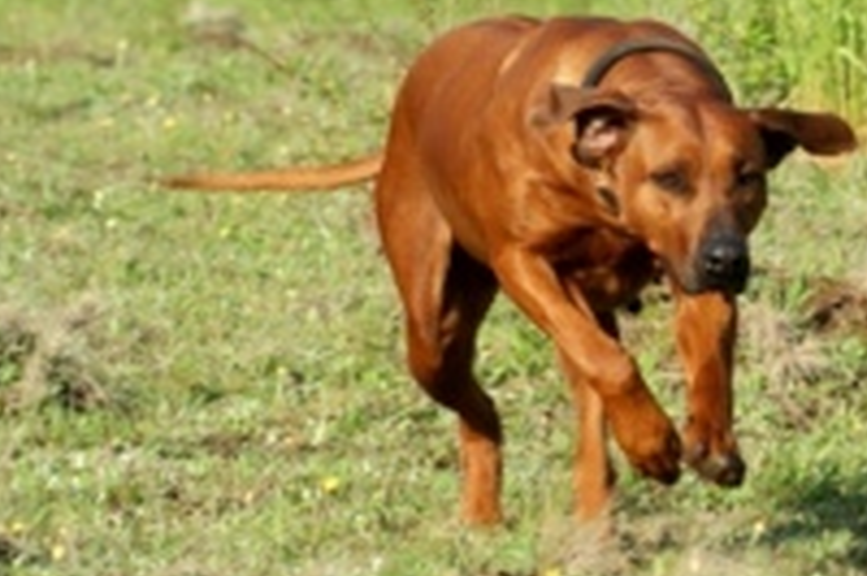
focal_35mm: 419
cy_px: 307
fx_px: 10082
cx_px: 839
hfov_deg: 4.9
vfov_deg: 3.3
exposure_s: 1/320
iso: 100
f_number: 6.3
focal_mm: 140
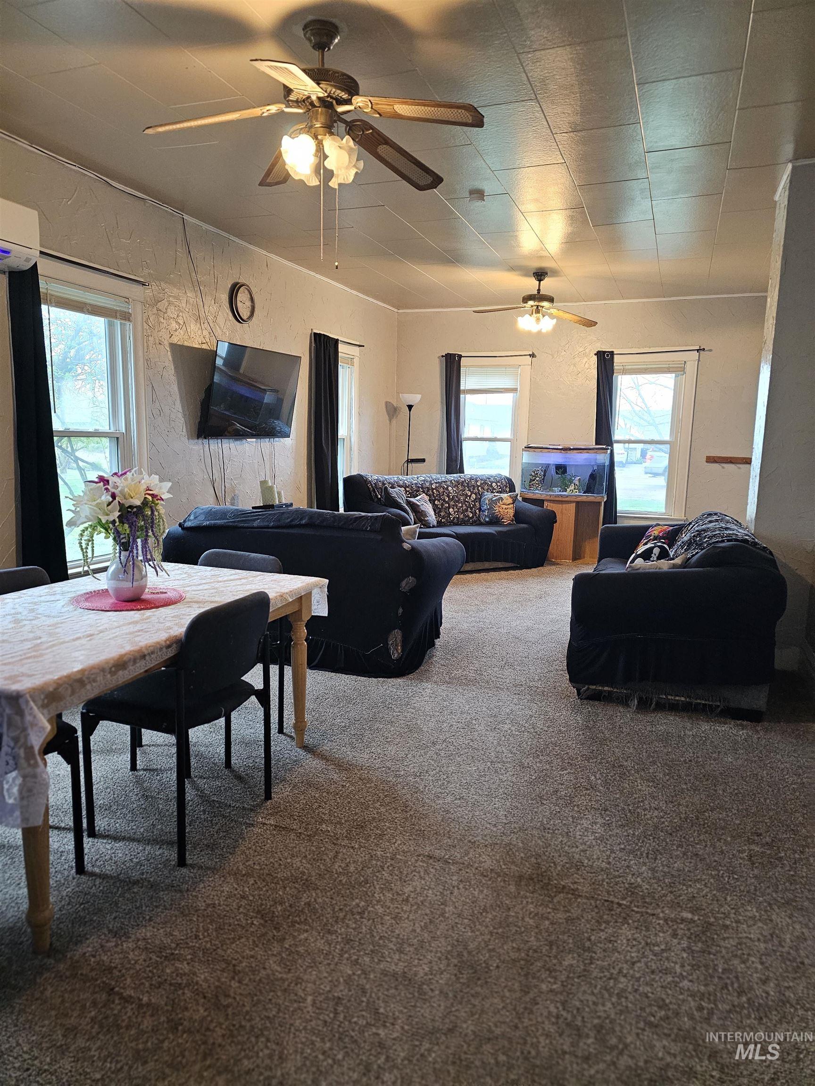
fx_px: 722
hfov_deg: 58.9
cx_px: 408
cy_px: 543
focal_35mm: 23
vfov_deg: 73.9
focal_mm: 6.3
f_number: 1.7
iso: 800
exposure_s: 1/120
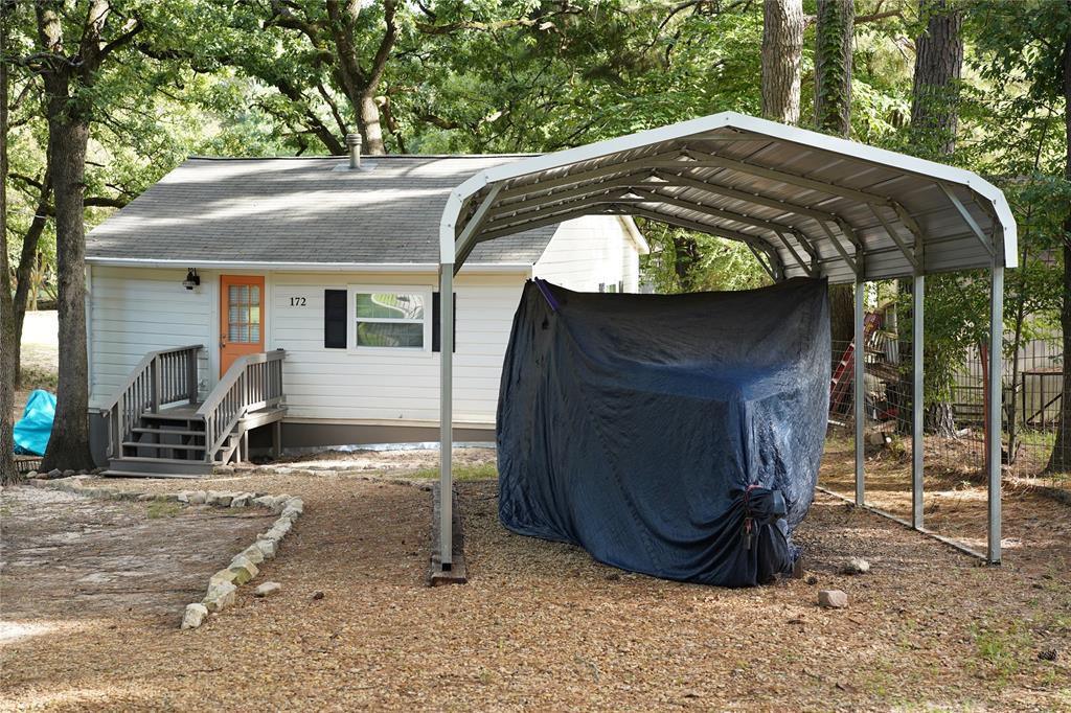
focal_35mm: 50
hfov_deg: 39.6
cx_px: 536
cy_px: 356
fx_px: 1487
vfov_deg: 27.0
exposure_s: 1/160
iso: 400
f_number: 4
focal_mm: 50
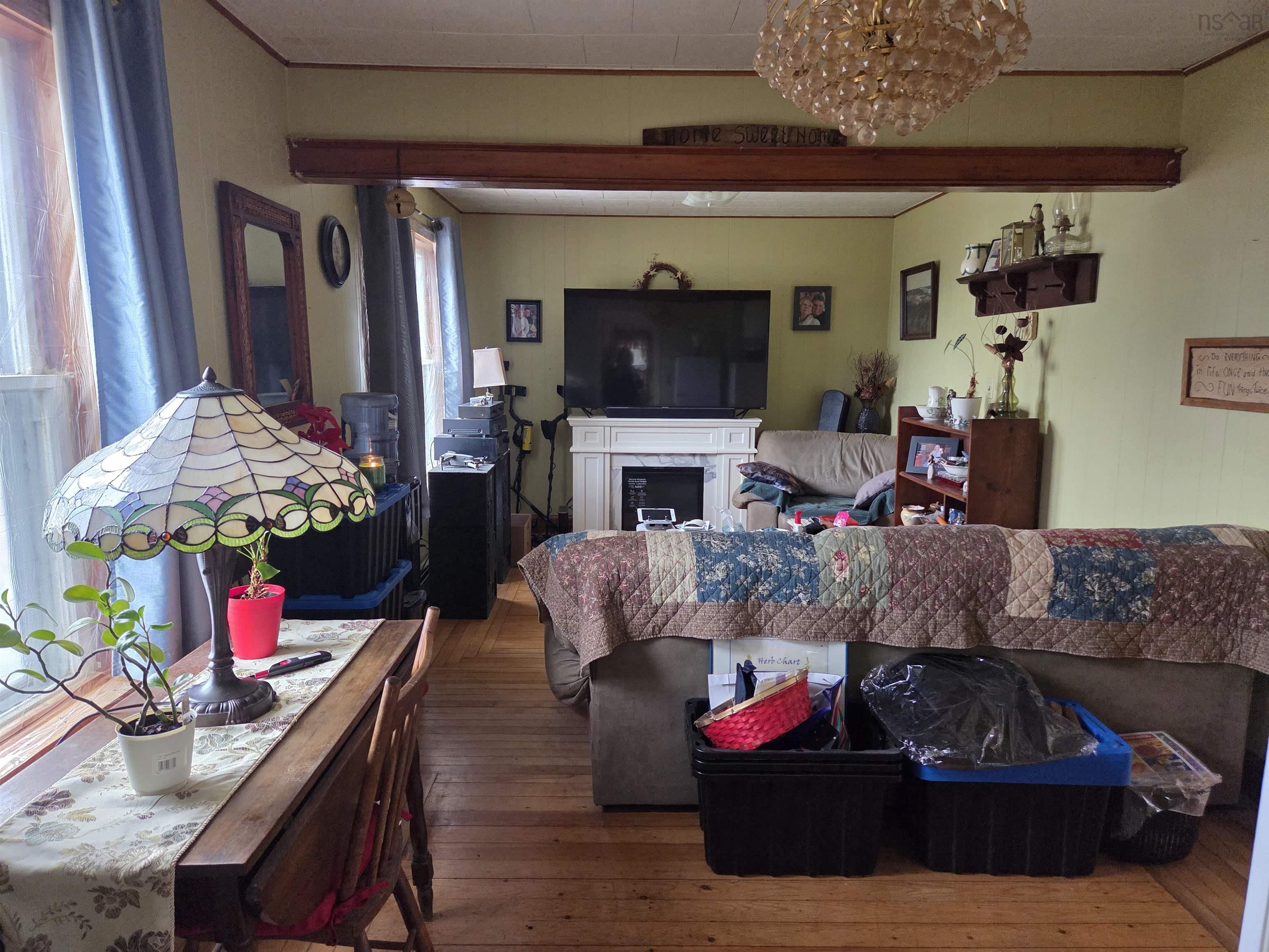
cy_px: 476
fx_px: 843
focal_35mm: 23
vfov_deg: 58.9
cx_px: 634
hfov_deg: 73.9
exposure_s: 1/120
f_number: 1.8
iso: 500
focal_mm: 5.4
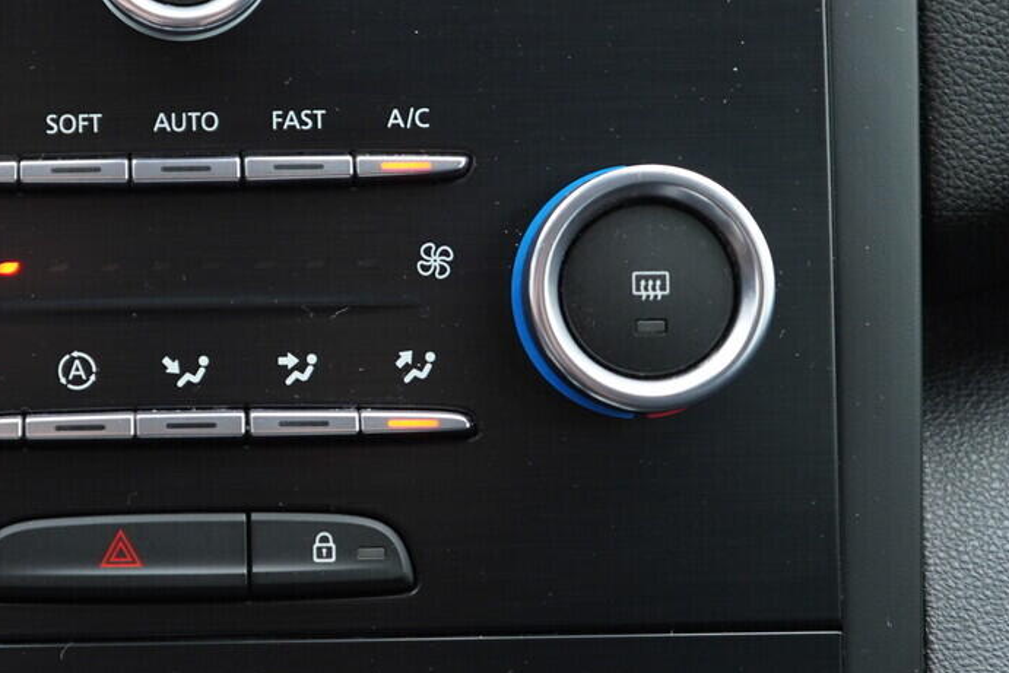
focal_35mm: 75
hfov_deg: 26.4
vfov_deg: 18.2
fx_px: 2102
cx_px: 172
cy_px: 350
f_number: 2.8
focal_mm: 24
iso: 320
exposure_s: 1/40
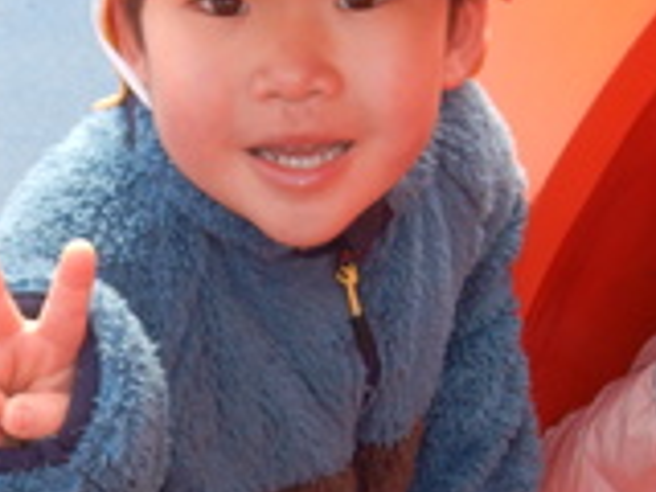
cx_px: 308
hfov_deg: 26.0
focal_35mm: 75
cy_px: 416
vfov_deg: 19.4
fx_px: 1421
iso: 125
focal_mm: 4.3
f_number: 2.8
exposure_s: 1/400
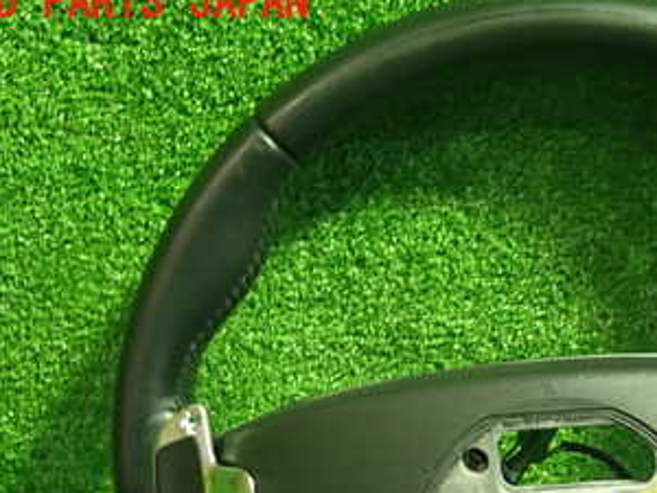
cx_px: 567
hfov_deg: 31.0
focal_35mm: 60
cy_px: 469
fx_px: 1139
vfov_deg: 23.6
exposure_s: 1/30
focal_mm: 5.4
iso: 500
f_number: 2.3
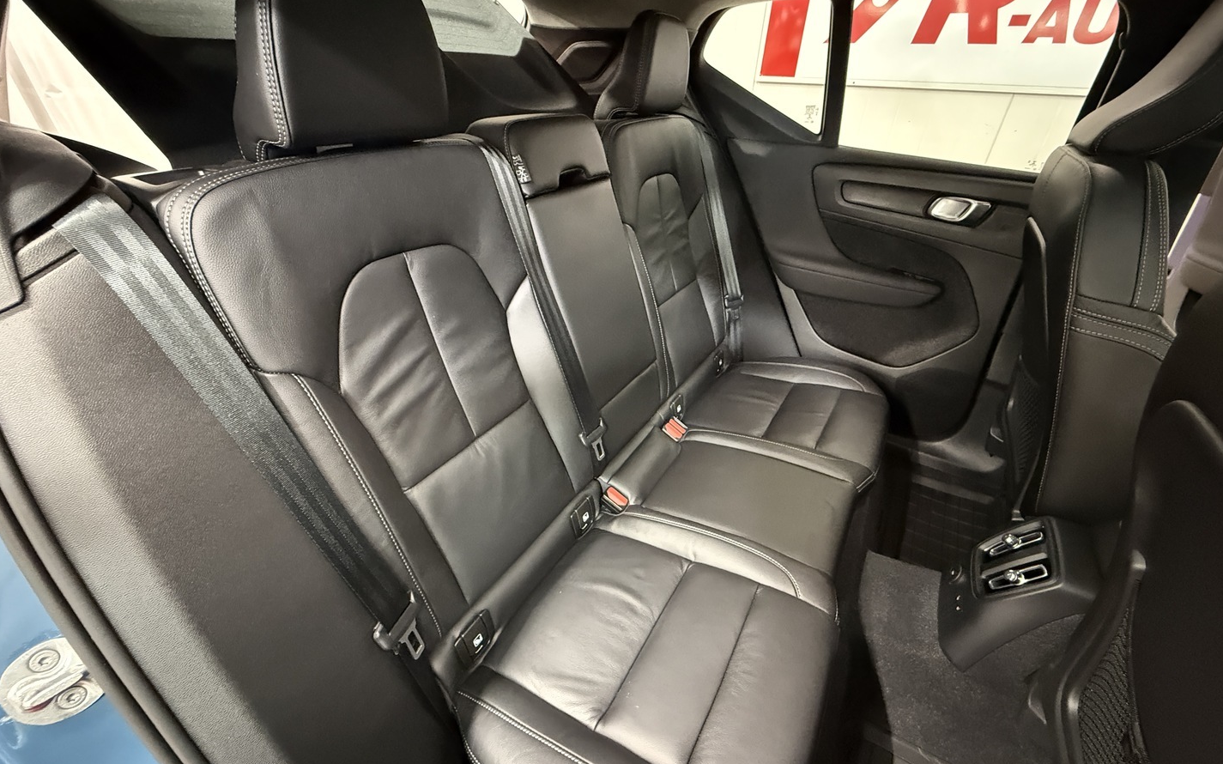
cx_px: 613
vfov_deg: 74.7
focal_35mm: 15
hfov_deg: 101.5
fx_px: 500
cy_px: 393
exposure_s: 1/25
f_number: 2.2
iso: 1250
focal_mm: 2.22
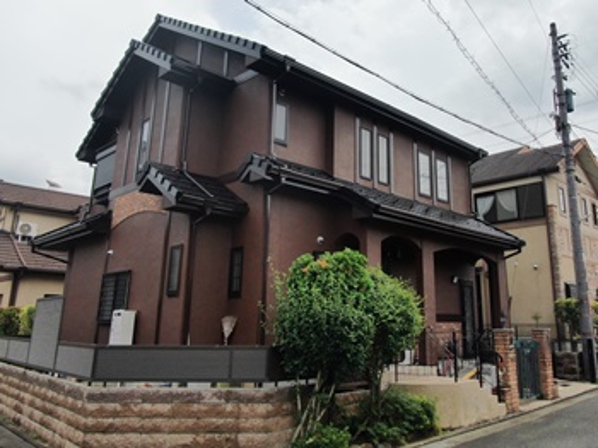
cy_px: 224
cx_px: 299
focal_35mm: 24
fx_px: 414
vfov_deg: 56.8
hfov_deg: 71.6
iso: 100
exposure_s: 1/2000
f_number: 2.8
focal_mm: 4.39
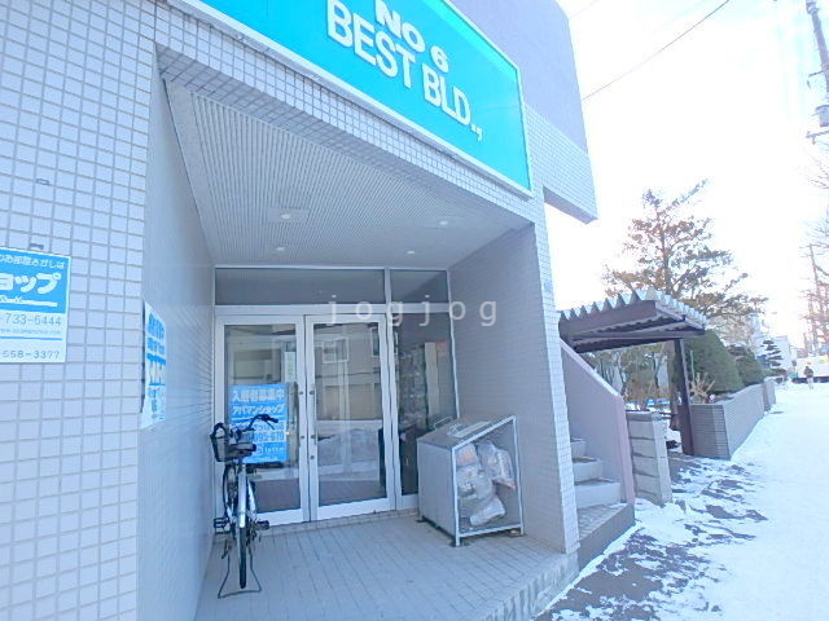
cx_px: 414
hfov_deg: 79.0
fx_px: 503
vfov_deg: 63.4
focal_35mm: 21
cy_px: 310
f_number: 3.5
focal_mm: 3.7
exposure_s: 1/125
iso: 125
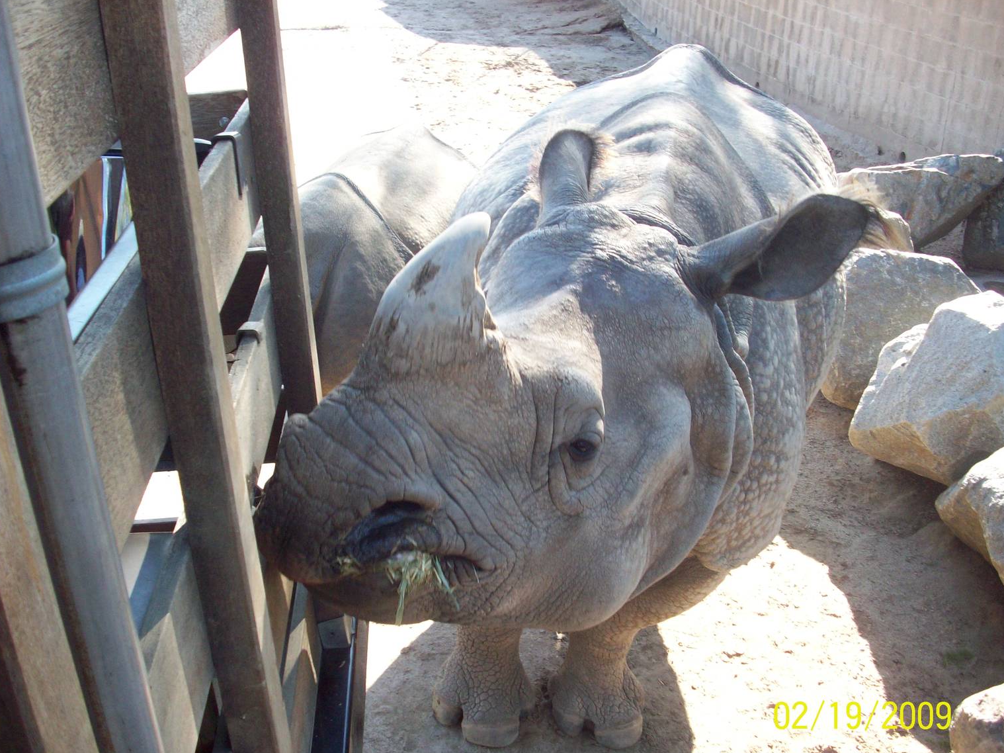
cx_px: 499
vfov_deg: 36.8
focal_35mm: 39
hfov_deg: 47.9
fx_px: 1131
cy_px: 394
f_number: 2.8
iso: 80
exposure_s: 1/127
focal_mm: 6.2
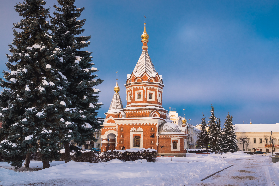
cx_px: 140
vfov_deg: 29.9
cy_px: 93
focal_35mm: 45
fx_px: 349
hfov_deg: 43.6
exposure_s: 1/125
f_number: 7.1
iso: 100
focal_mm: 30
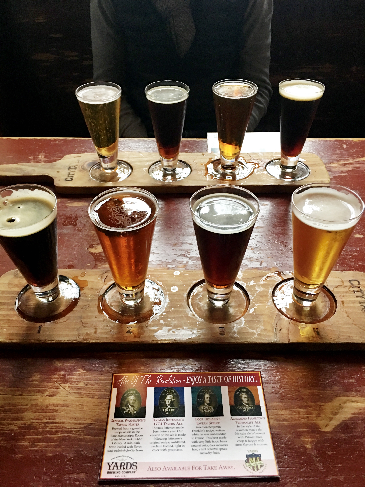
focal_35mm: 29
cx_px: 182
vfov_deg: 61.7
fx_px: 408
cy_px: 244
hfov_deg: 48.2
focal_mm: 4.15
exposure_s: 1/15
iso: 100
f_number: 2.2
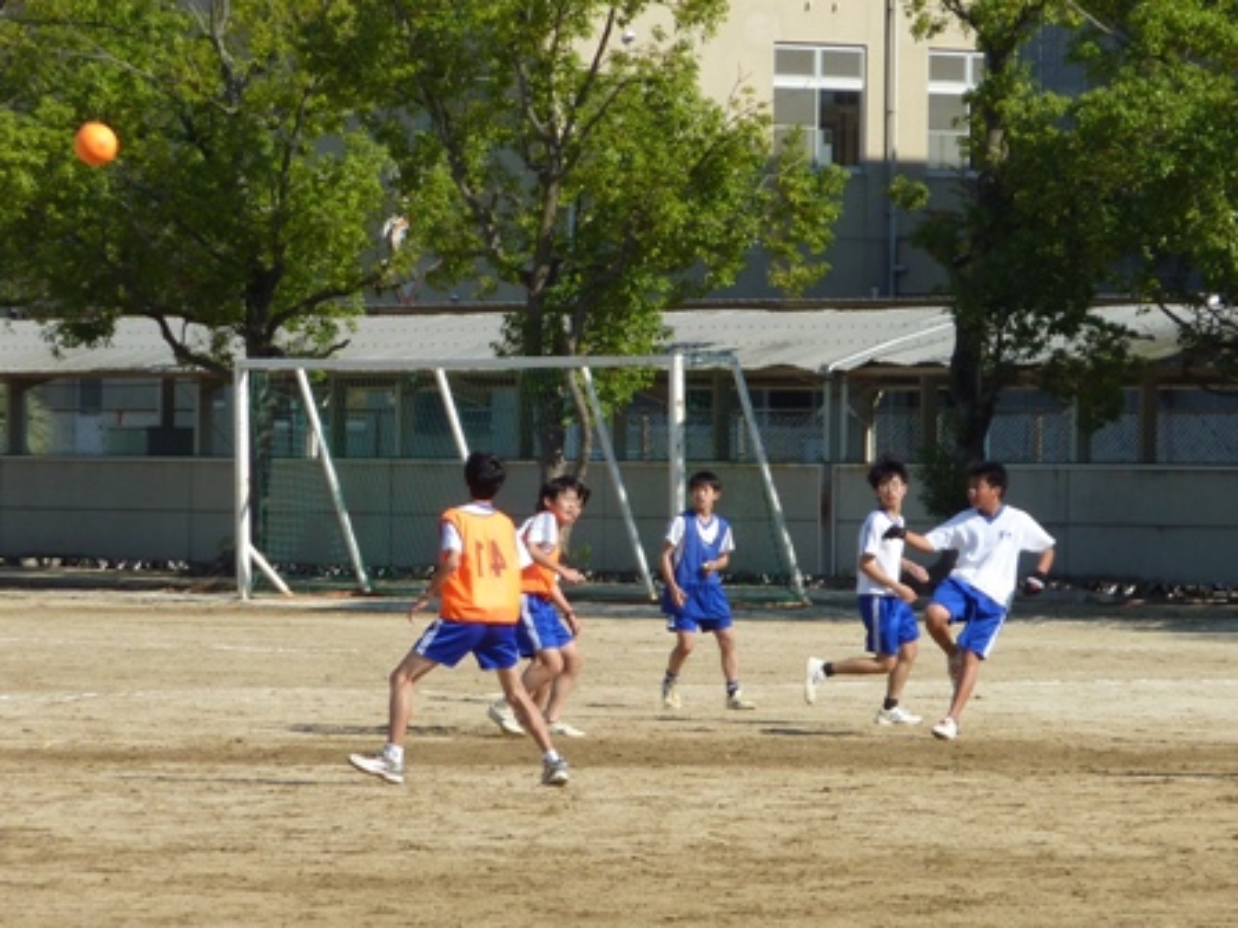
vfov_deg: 5.3
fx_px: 10085
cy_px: 464
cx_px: 619
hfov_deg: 7.0
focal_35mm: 282
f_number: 5
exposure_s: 1/640
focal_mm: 32.1
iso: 100
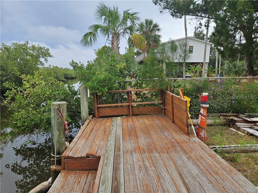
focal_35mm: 23
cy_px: 96
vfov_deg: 58.9
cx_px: 129
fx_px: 171
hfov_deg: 73.9
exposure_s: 1/586
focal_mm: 5.4
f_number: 1.8
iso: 25
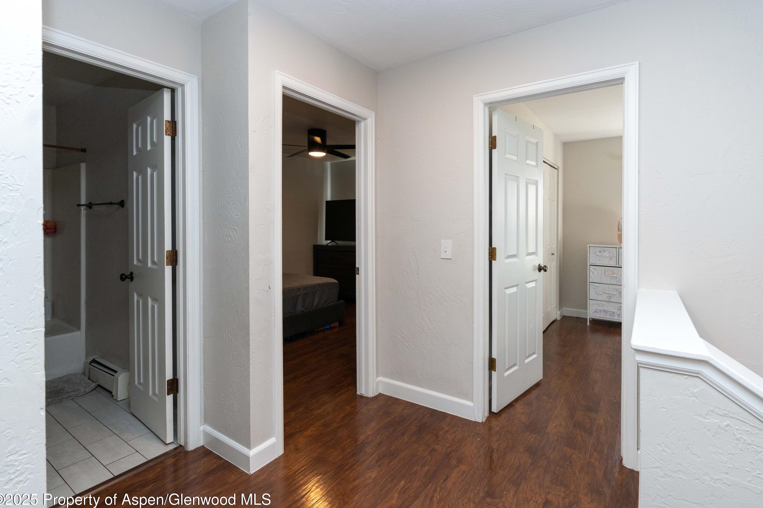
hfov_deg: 93.2
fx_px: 360
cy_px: 254
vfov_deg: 70.4
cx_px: 397
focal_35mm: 17
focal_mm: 16
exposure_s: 1/200
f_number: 5.6
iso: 1250
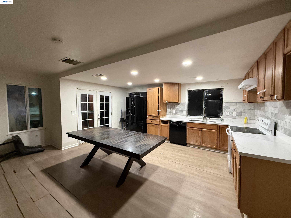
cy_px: 109
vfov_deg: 85.7
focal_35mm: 14
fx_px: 118
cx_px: 146
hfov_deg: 102.1
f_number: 2.2
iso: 400
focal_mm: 2.22
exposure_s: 1/60
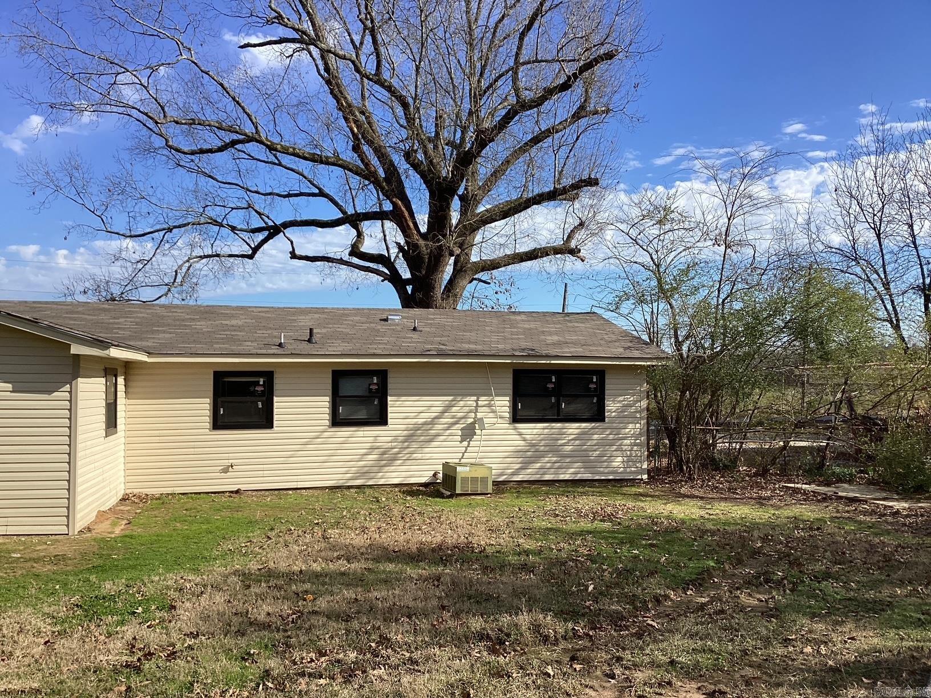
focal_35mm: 31
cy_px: 349
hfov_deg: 58.4
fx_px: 834
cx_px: 466
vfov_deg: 45.4
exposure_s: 1/1359
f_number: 2.4
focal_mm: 3.3
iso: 25
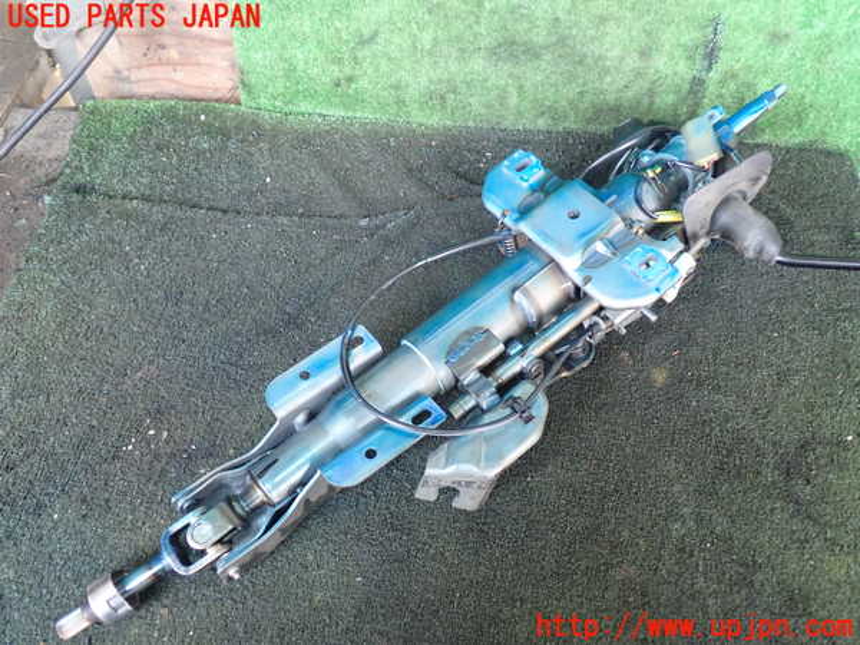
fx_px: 745
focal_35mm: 30
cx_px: 430
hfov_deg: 60.0
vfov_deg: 46.8
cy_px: 322
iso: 200
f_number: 2.3
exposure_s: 1/30
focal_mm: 5.4
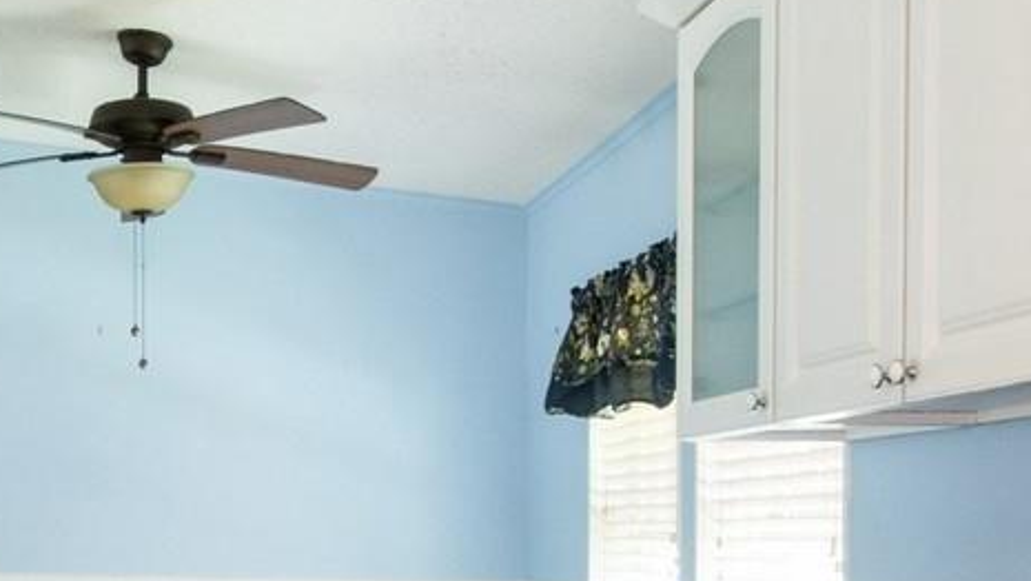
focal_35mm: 54
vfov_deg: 21.8
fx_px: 1477
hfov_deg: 35.4
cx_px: 38
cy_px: 512
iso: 200
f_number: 8
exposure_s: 1/2
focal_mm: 10
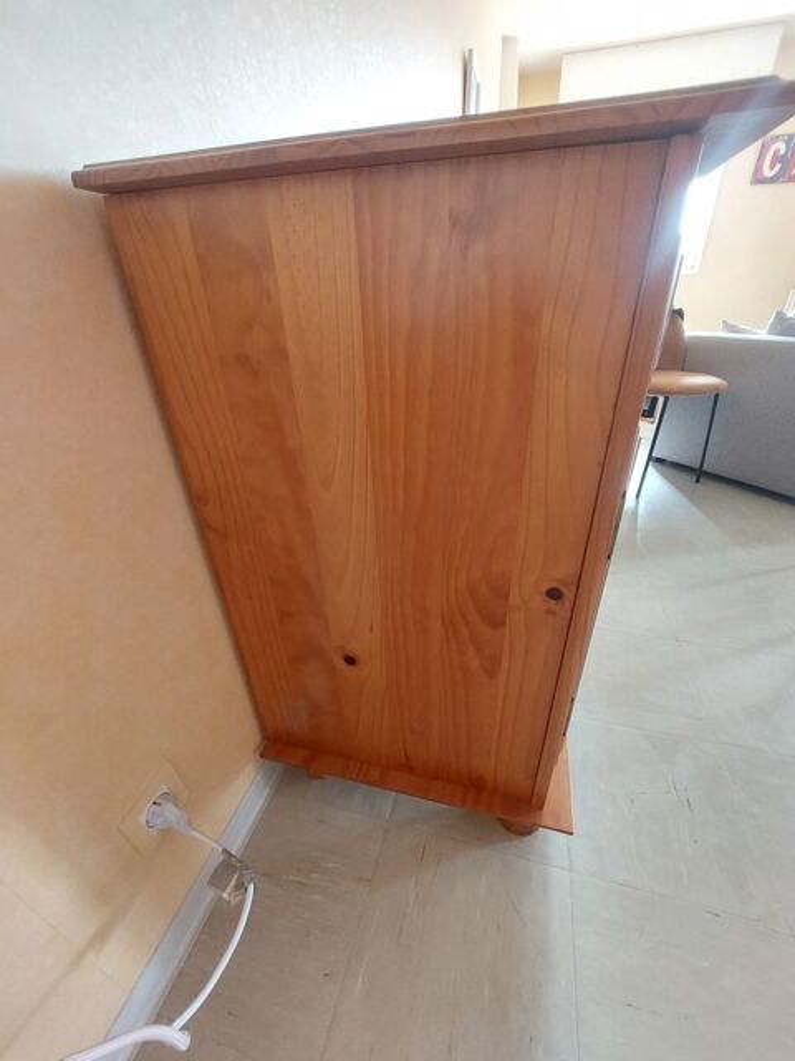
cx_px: 398
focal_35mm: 13
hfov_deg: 89.9
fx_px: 398
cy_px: 530
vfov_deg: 106.2
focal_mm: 1.74
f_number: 2.2
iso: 400
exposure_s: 1/25
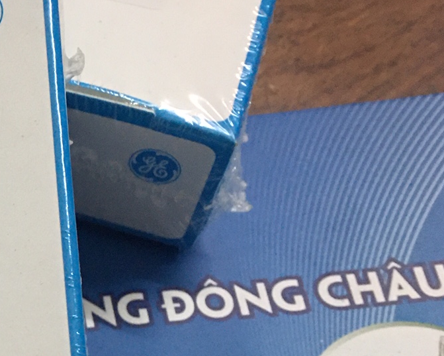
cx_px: -190
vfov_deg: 17.9
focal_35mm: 85
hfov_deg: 19.9
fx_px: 1117
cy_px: 281
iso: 100
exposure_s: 1/17
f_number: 2.2
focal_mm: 4.15
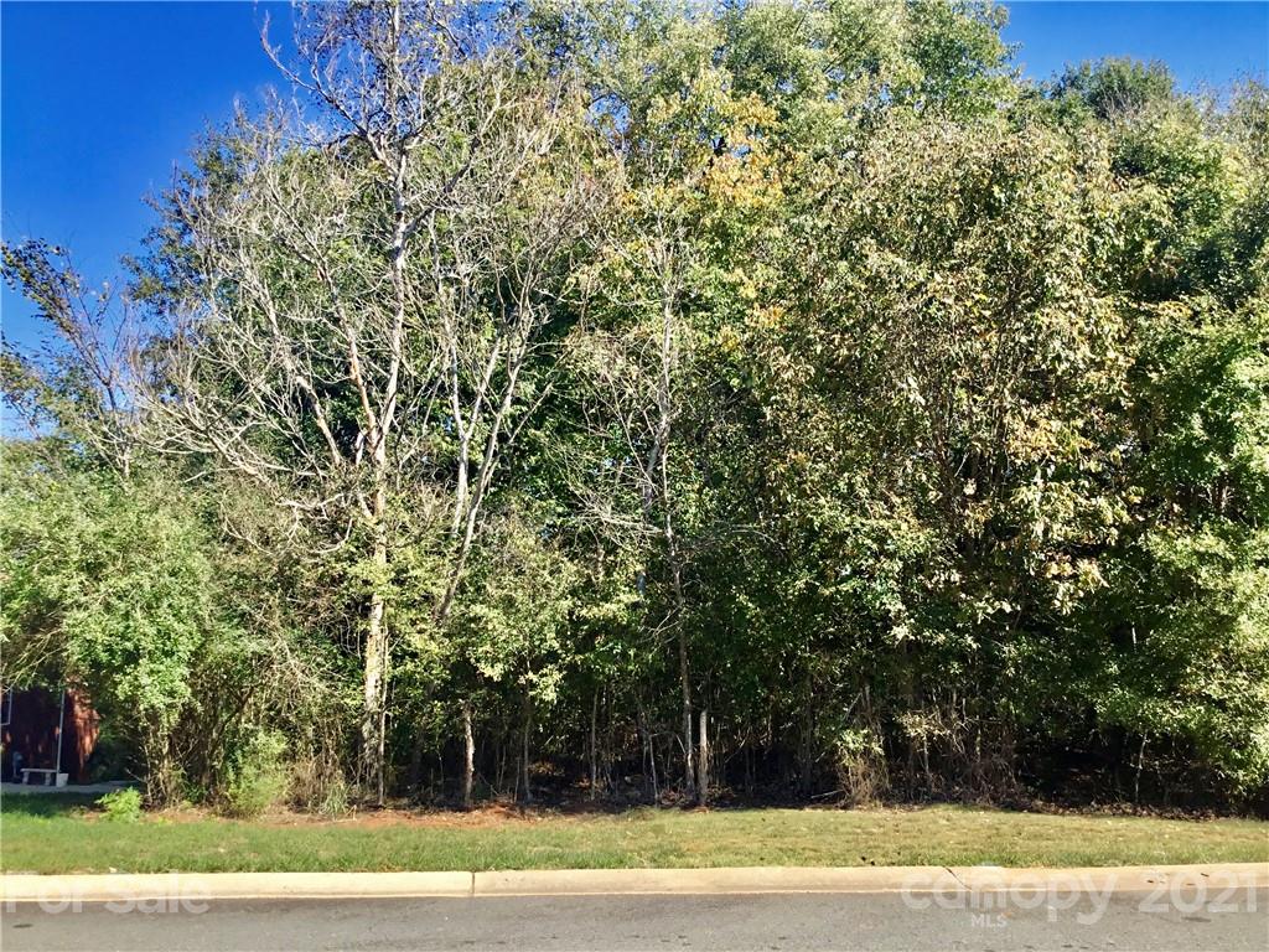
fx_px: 1136
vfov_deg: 45.4
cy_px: 476
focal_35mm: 31
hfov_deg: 58.4
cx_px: 634
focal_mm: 3.3
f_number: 2.4
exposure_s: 1/494
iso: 25
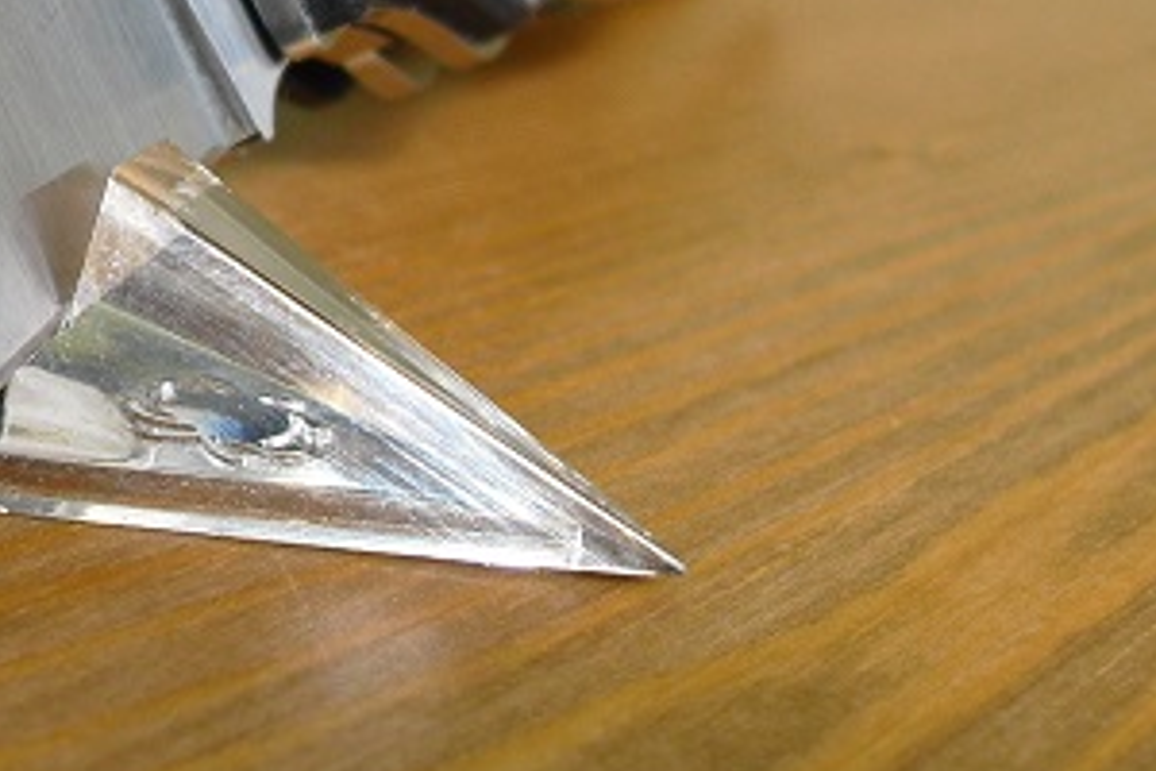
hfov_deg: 19.7
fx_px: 3211
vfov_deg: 13.5
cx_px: -69
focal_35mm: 100
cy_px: 4
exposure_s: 1/160
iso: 100
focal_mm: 6.3
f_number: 3.1
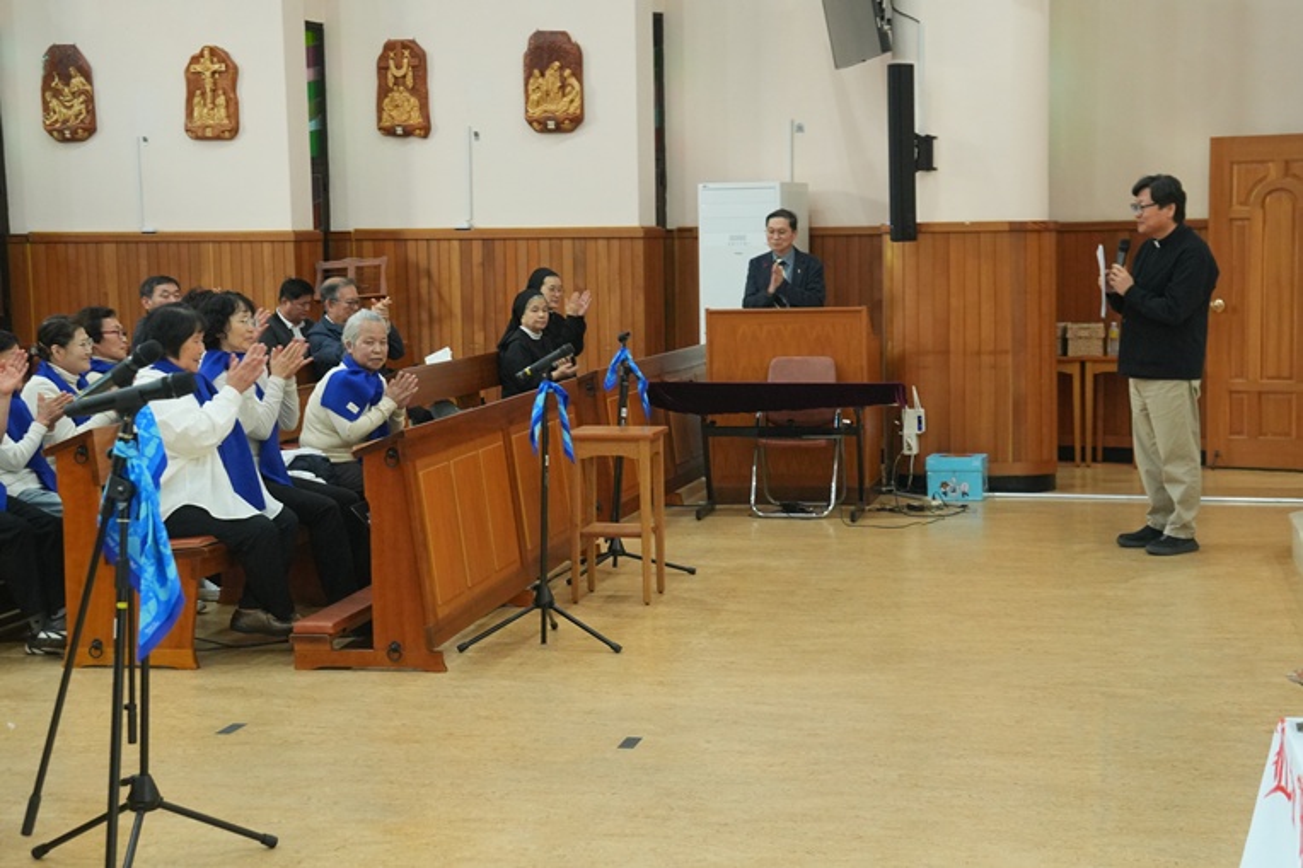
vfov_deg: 23.8
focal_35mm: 57
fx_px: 2063
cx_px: 652
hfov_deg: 35.1
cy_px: 434
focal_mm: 38
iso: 2500
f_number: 6.3
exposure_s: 1/80
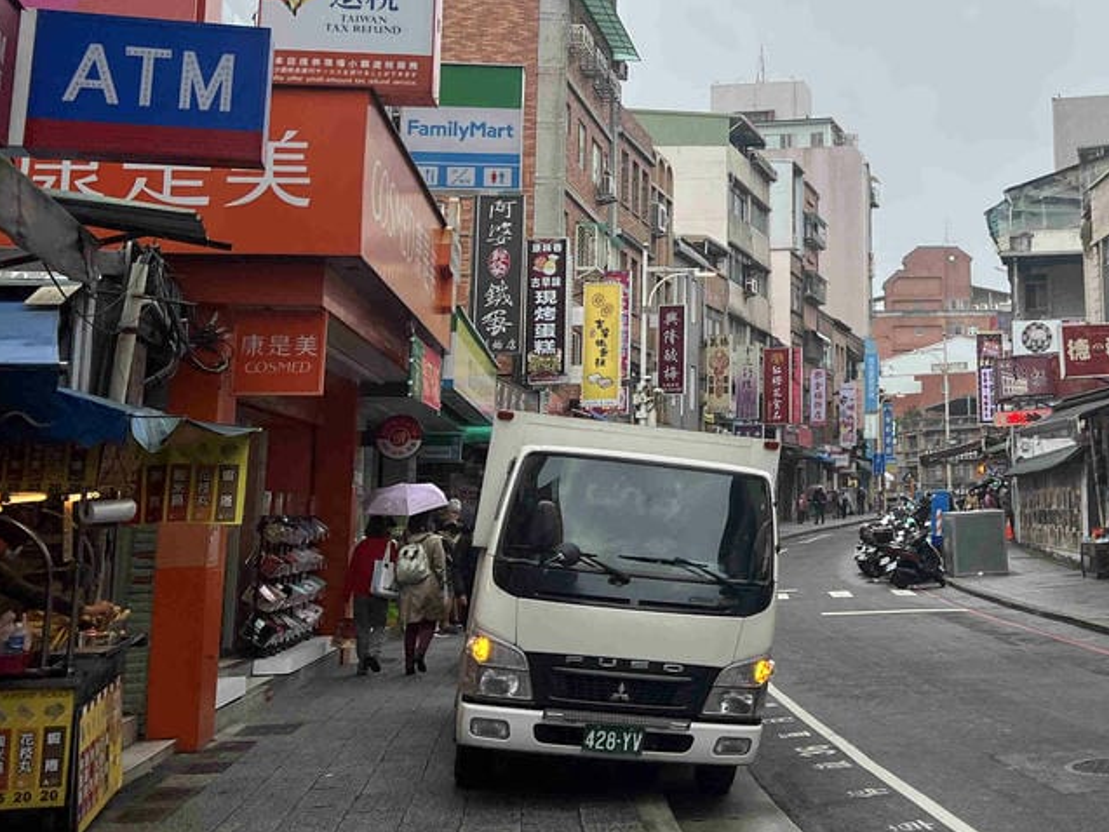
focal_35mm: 49
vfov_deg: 29.1
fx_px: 1570
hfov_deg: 36.6
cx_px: 984
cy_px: 185
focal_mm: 5.7
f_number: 1.5
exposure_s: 1/1183
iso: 50
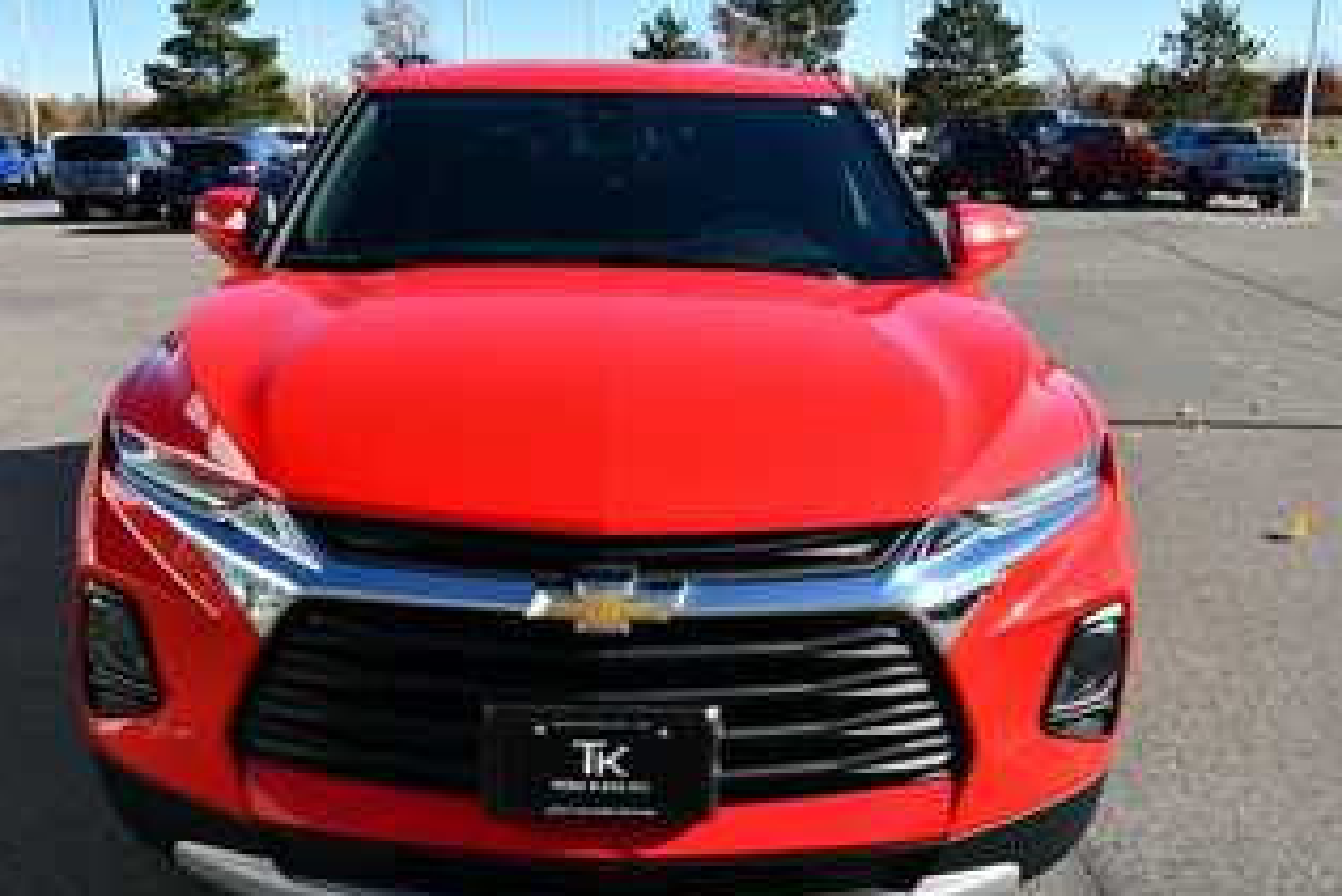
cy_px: 524
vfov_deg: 35.0
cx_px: 565
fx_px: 1417
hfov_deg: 50.5
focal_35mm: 38
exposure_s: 1/250
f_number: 8
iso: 125
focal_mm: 20
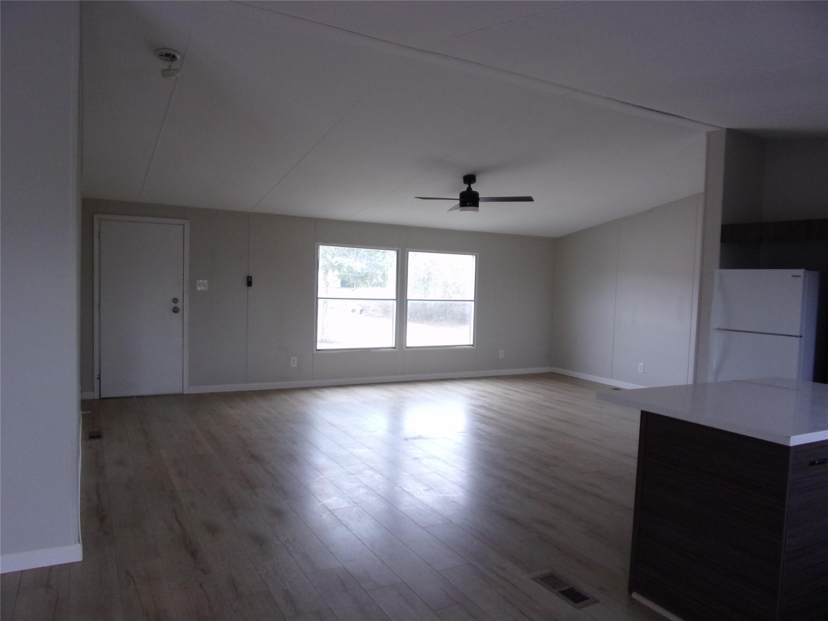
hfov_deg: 71.6
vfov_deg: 56.8
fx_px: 574
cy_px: 310
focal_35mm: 24
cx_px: 414
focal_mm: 4.3
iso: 100
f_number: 3.3
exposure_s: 1/34
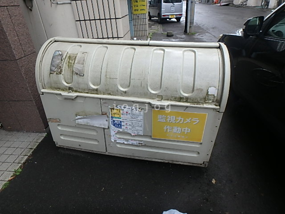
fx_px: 173
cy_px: 107
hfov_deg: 79.0
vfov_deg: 63.4
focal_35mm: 21
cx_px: 142
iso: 125
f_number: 3.5
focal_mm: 3.7
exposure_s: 1/100
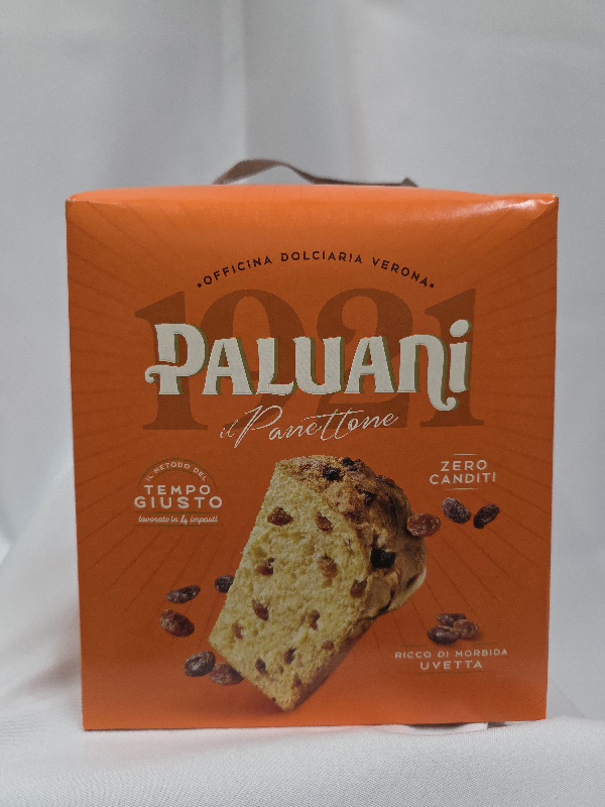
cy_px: 404
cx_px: 302
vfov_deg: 73.9
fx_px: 536
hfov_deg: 58.9
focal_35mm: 23
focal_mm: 6.3
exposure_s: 1/101
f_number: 1.7
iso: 400
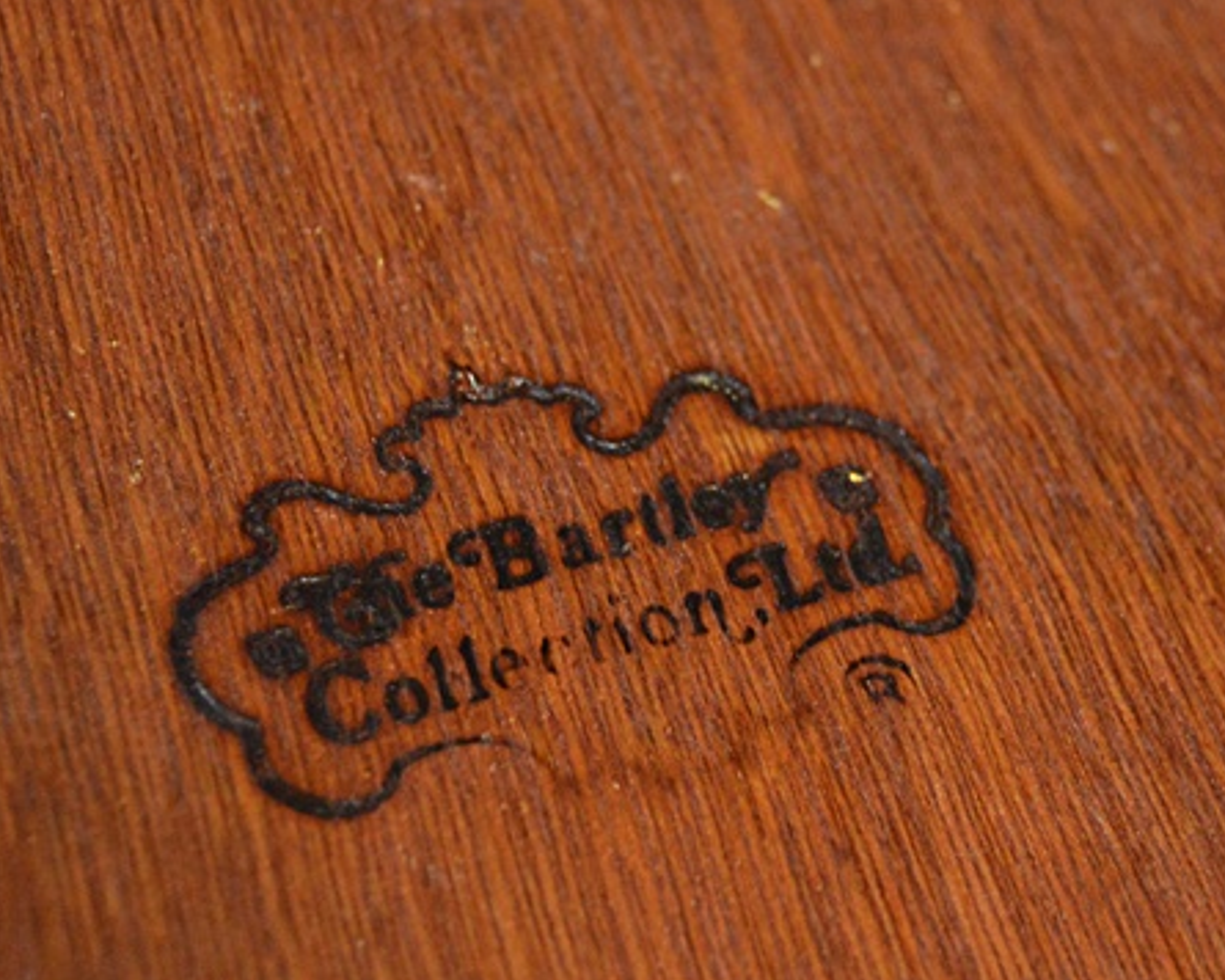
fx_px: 4351
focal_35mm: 120
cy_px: 274
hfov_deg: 16.0
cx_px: 746
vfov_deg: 12.8
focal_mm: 38
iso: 2000
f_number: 4.8
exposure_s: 1/60
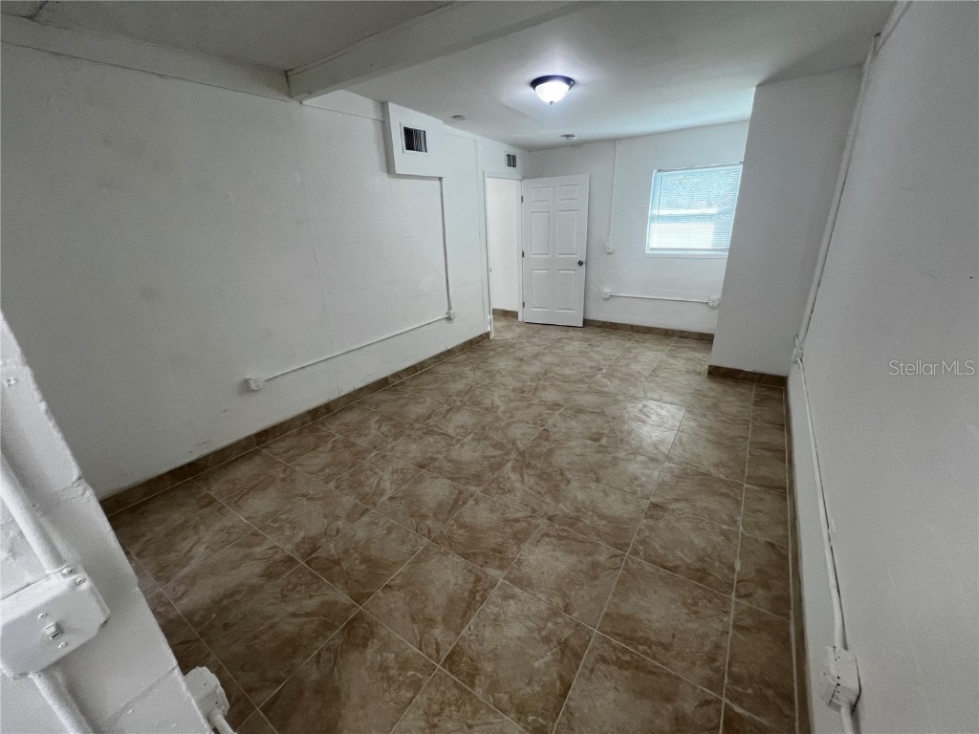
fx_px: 368
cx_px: 490
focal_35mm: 13
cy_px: 367
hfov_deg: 106.2
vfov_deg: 89.9
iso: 160
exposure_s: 1/120
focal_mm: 1.57
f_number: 1.8
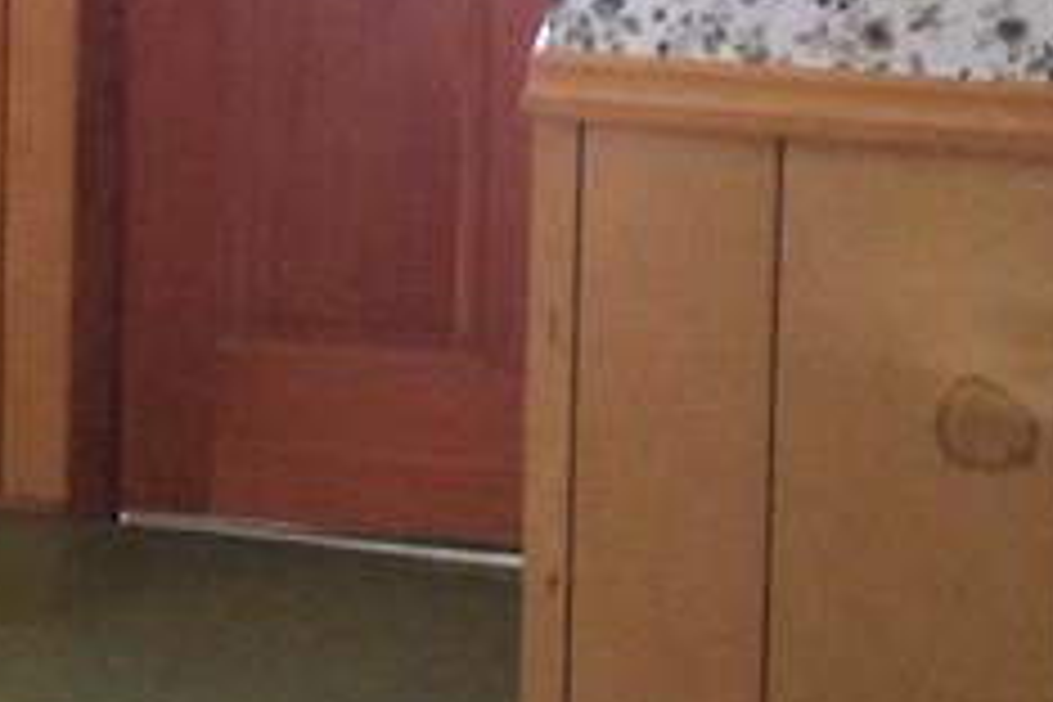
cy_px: -387
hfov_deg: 14.5
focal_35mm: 132
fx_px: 3861
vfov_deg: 10.0
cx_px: -504
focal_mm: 4.15
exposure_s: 1/16
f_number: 2.2
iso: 160
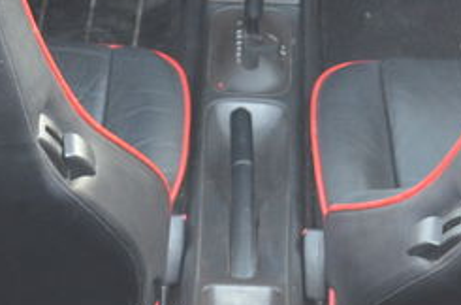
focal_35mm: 169
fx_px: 2159
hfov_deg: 12.2
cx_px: 231
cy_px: -94
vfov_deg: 8.0
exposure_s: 1/60
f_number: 5
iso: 1600
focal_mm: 36
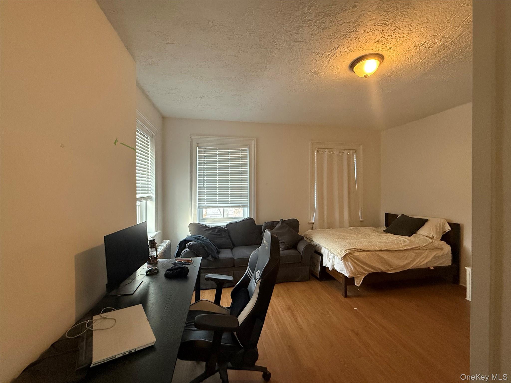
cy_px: 192
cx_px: 256
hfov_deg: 102.1
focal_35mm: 14
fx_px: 207
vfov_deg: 85.7
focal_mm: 2.22
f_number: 2.2
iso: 500
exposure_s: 1/60
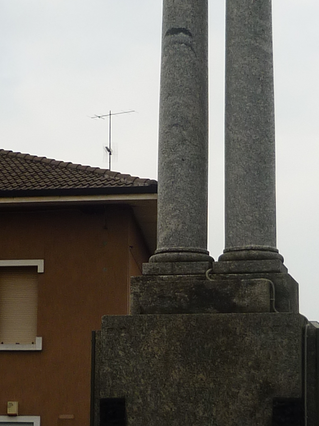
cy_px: 210
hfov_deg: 14.1
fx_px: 1291
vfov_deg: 18.7
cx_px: 159
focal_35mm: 105
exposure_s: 1/640
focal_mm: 5.5
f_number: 2.8
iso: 80
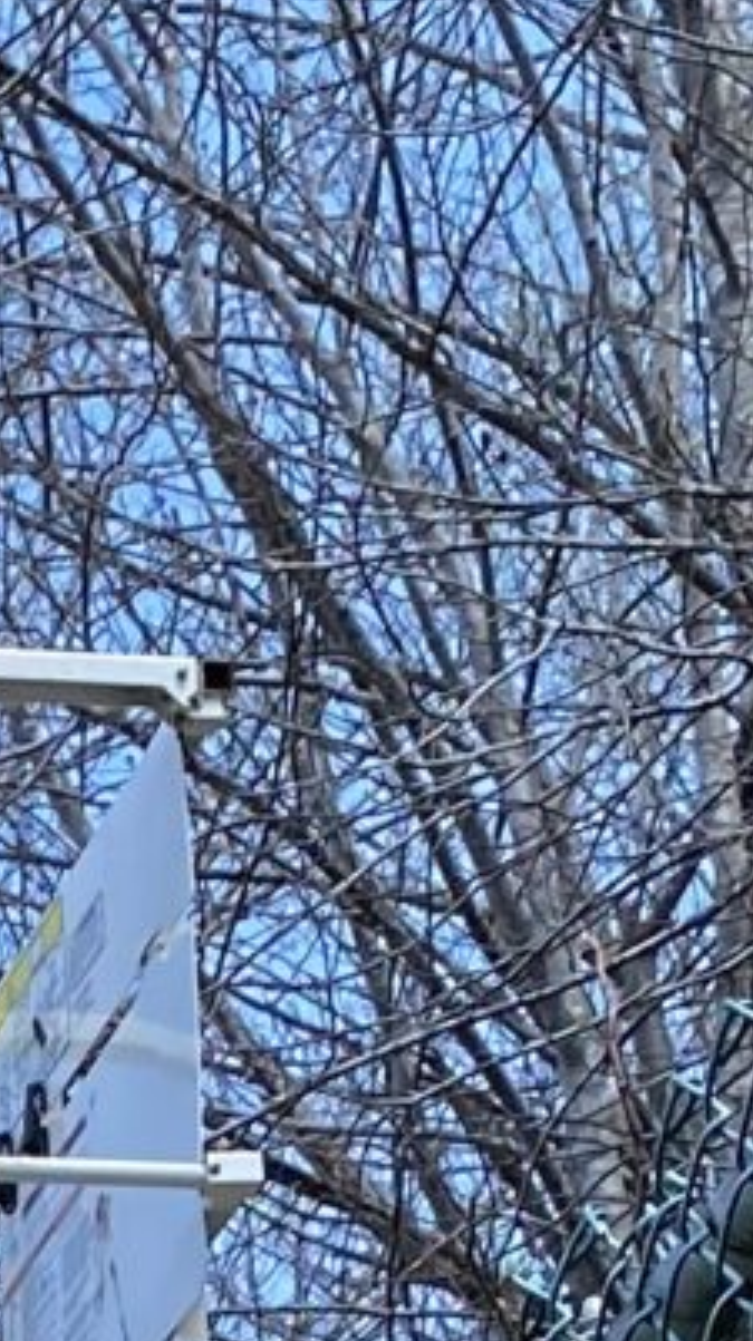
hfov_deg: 6.3
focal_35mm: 181
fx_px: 6437
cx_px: -1278
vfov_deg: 10.6
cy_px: 2956
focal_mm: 4.25
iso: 32
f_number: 1.8
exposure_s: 1/858
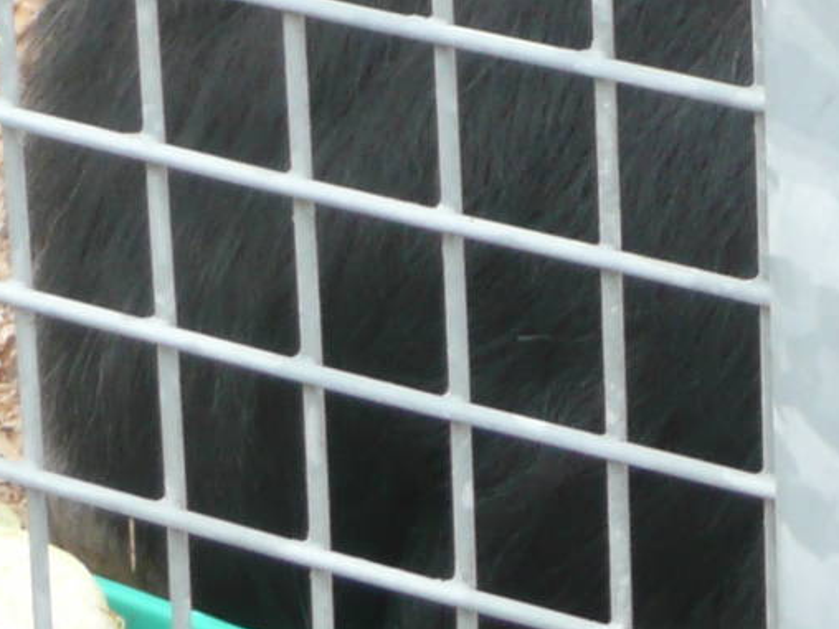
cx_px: 1166
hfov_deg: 5.0
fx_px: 9550
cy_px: -134
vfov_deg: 3.8
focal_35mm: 394
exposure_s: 1/80
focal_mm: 13.7
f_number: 4.7
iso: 100
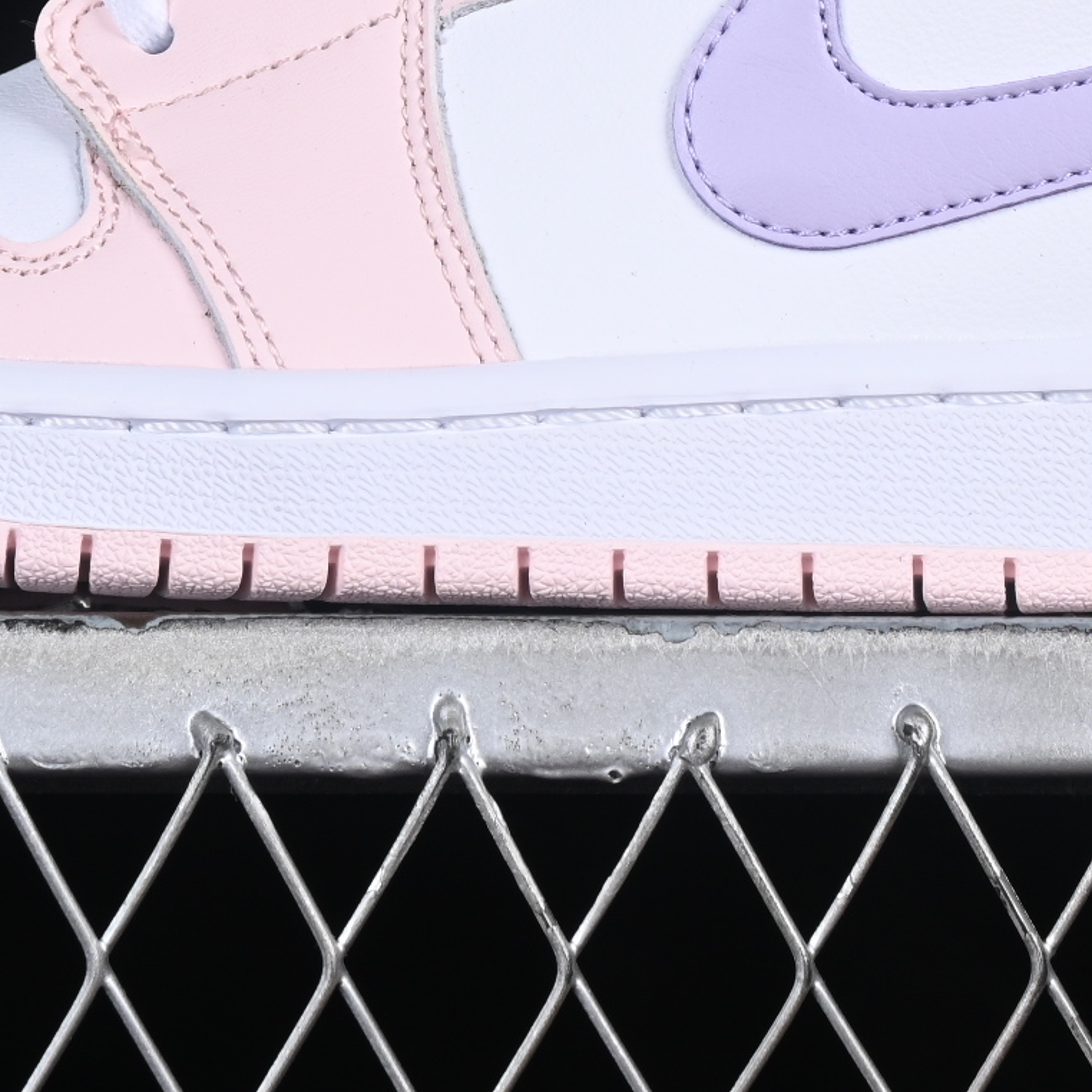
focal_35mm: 233
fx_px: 8316
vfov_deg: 7.5
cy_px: -179
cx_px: 580
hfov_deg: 7.5
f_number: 8
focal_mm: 50
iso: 160
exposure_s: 1/80
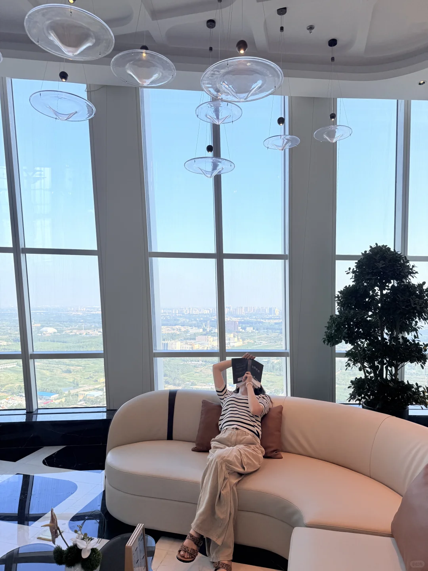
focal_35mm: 24
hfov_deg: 56.8
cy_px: 286
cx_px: 214
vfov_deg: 71.6
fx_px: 396
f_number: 1.78
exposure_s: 1/868
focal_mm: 6.76
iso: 80
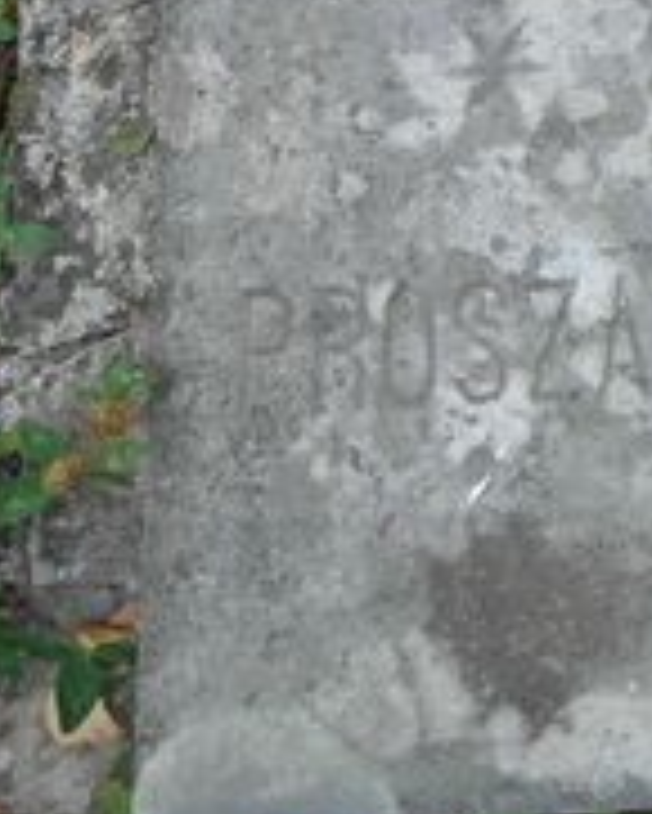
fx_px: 2000
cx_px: 881
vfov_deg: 21.5
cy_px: -135
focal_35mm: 83
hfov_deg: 17.2
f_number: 2.5
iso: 100
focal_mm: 5.2
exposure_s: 1/45
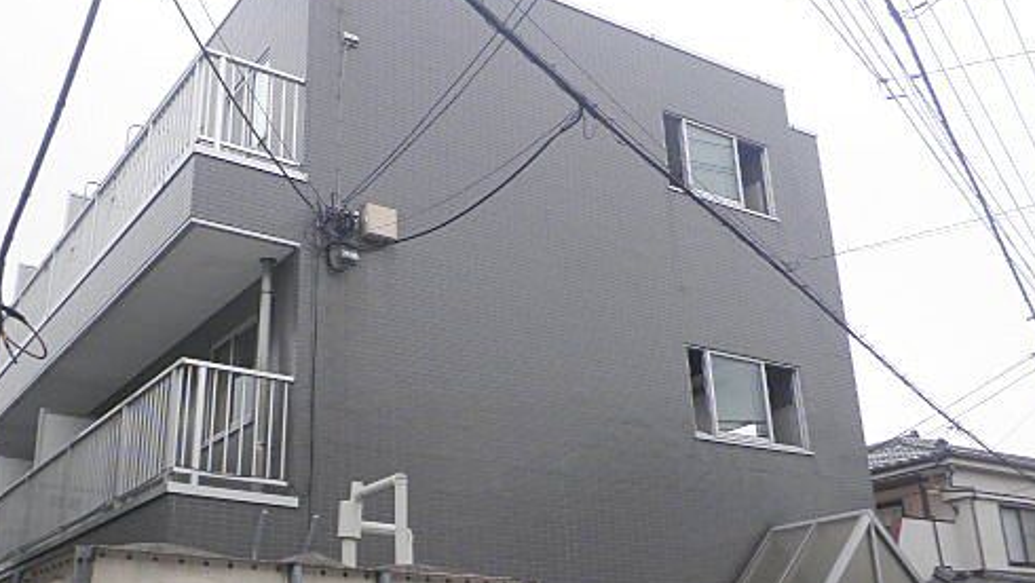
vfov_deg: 31.8
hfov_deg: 53.3
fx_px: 1016
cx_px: 378
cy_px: 374
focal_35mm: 37
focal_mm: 4.7
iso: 64
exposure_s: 1/200
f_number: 2.8
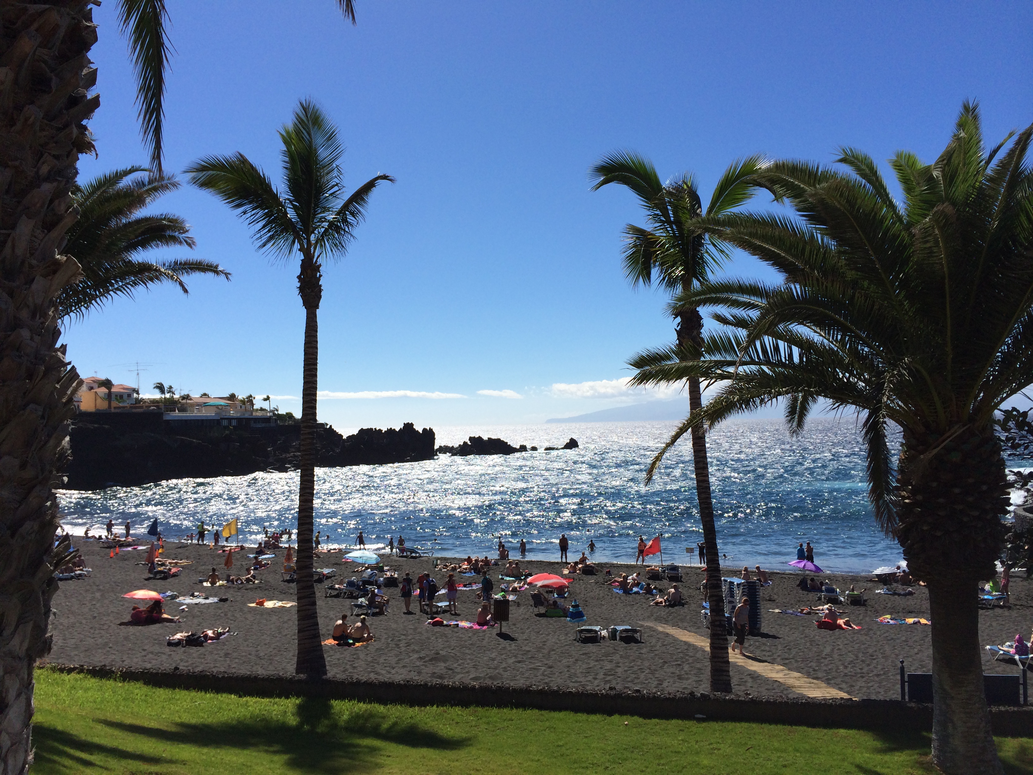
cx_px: 516
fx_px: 895
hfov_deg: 60.0
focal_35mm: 30
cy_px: 388
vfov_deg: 46.8
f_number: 2.2
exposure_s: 1/4115
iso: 40
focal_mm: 4.12
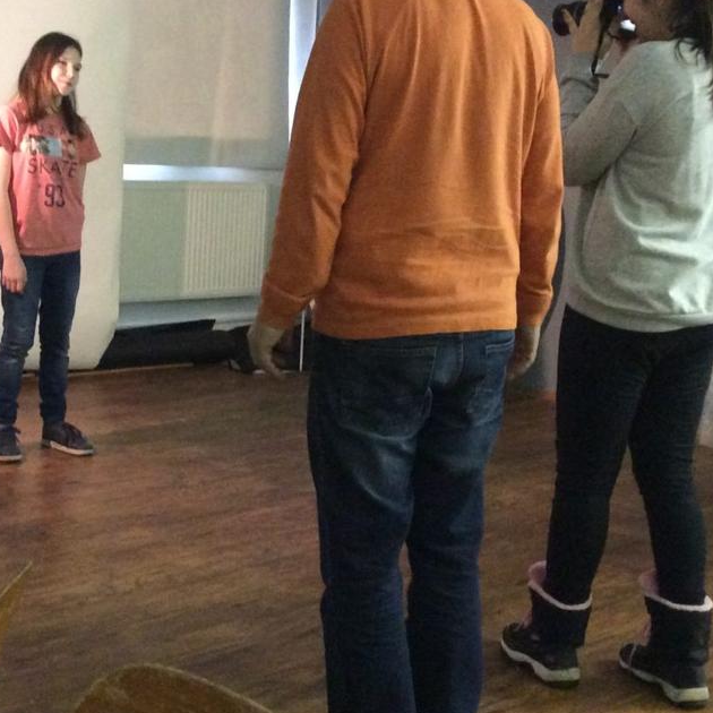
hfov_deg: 28.6
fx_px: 1398
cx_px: 294
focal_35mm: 60
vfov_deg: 28.6
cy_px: 308
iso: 400
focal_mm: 3.3
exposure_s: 1/17
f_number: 2.4
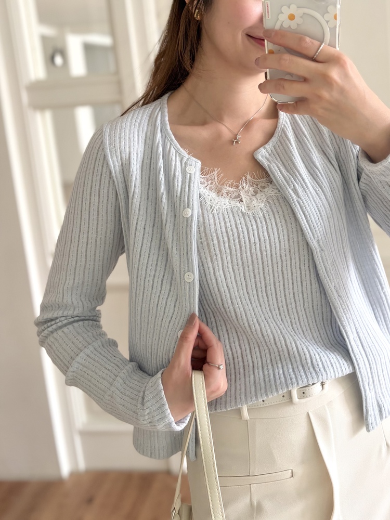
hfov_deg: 53.1
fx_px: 391
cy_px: 260
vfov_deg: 67.3
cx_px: 195
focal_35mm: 26
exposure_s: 1/60
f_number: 1.6
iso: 200
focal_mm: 5.96
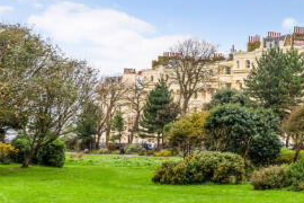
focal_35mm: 85
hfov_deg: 22.3
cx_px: 353
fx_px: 718
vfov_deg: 16.1
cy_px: 89
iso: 500
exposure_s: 1/40
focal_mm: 35
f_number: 10
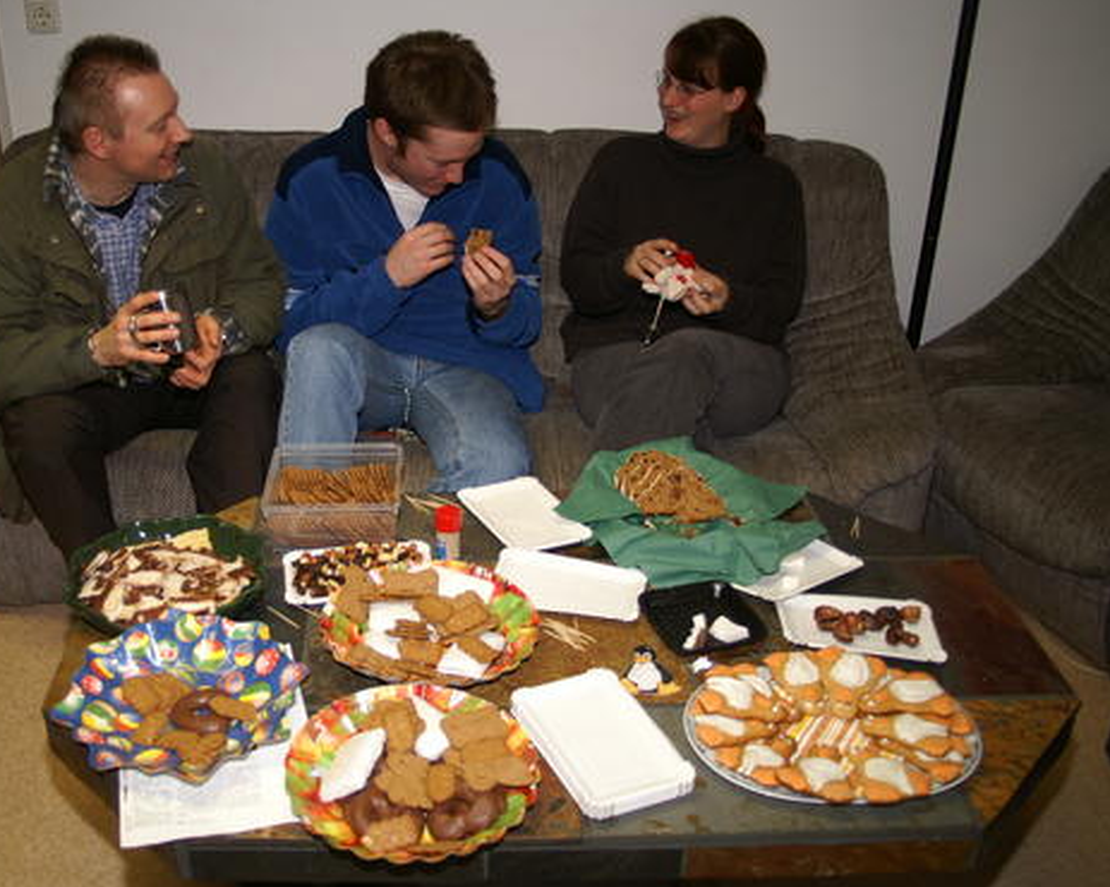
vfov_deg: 42.2
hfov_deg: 51.1
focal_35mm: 35
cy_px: 424
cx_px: 427
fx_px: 1149
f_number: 3.5
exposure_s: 1/60
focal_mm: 18
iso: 100
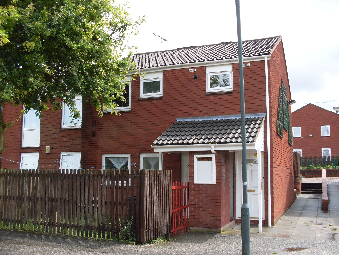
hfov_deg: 49.0
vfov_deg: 37.7
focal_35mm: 38
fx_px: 372
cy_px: 128
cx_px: 170
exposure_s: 1/350
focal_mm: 6.3
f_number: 2.8
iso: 80
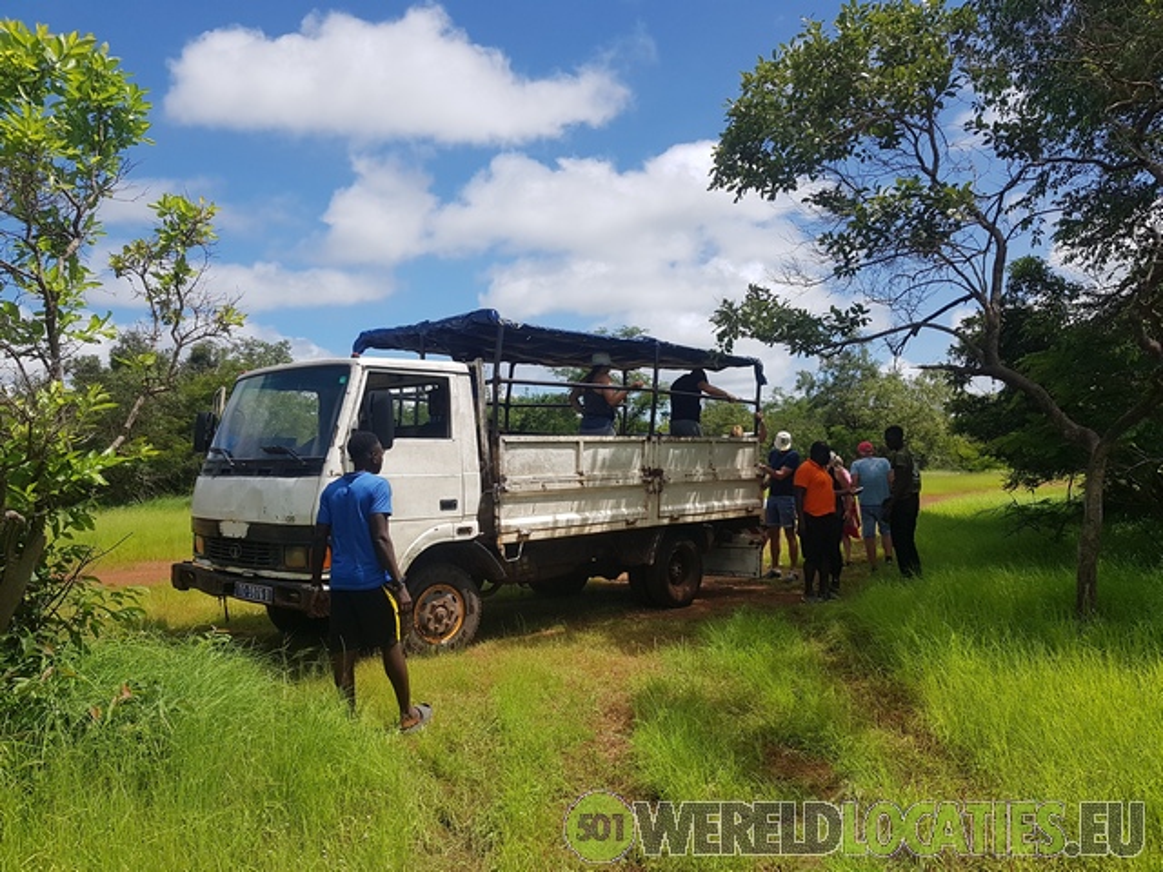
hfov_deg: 67.3
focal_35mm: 26
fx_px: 874
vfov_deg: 53.1
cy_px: 436
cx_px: 582
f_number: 1.7
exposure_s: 1/2672
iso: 50
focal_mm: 4.2
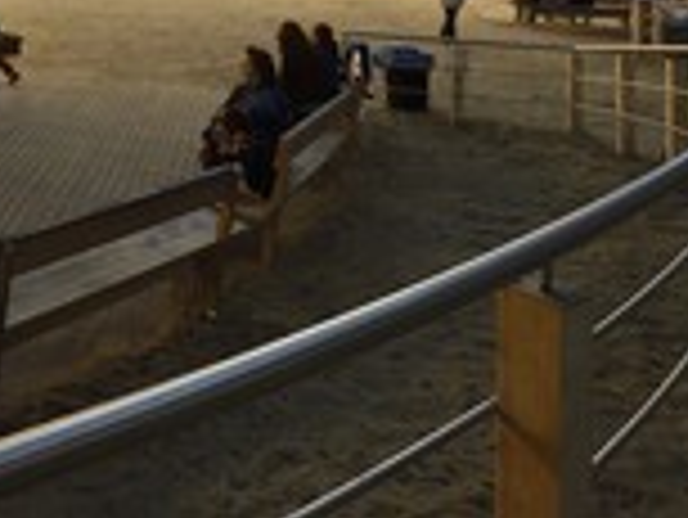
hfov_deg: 40.7
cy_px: -108
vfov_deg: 32.0
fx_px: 736
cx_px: -63
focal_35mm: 37
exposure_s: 1/30
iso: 4000
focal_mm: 14
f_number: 6.3
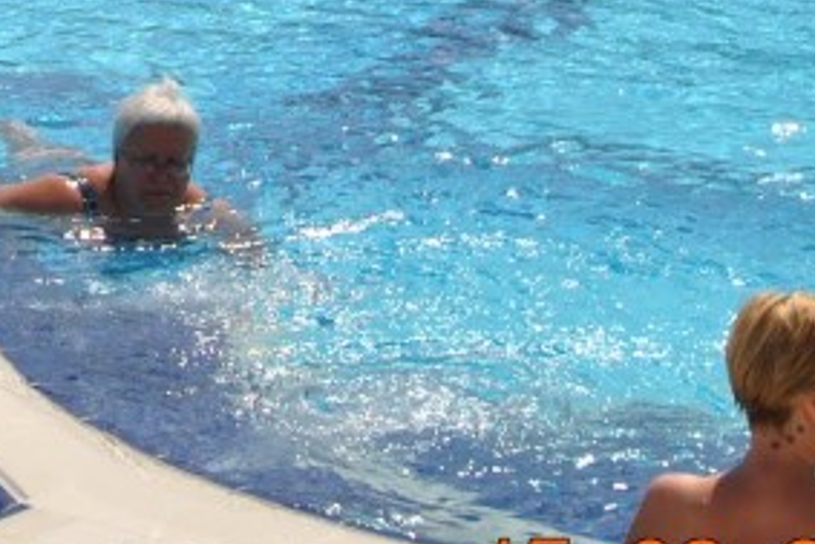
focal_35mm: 146
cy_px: -363
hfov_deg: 13.8
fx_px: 3307
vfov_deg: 9.1
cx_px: -48
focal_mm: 24
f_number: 9
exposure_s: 1/320
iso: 100
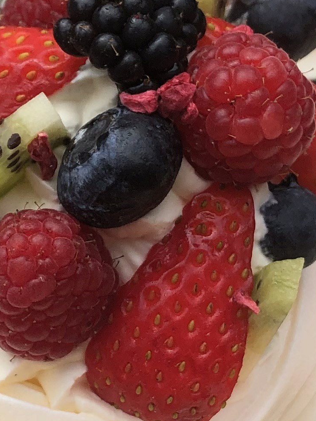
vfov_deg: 17.0
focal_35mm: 115
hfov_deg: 12.8
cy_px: 312
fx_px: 1400
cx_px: 49
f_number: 1.8
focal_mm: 3.99
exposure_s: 1/1412
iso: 20
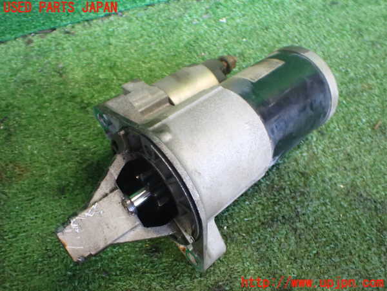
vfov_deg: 46.8
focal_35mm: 30
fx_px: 335
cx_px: 194
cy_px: 146
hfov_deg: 60.0
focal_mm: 5.4
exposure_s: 1/80
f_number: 2.3
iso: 800
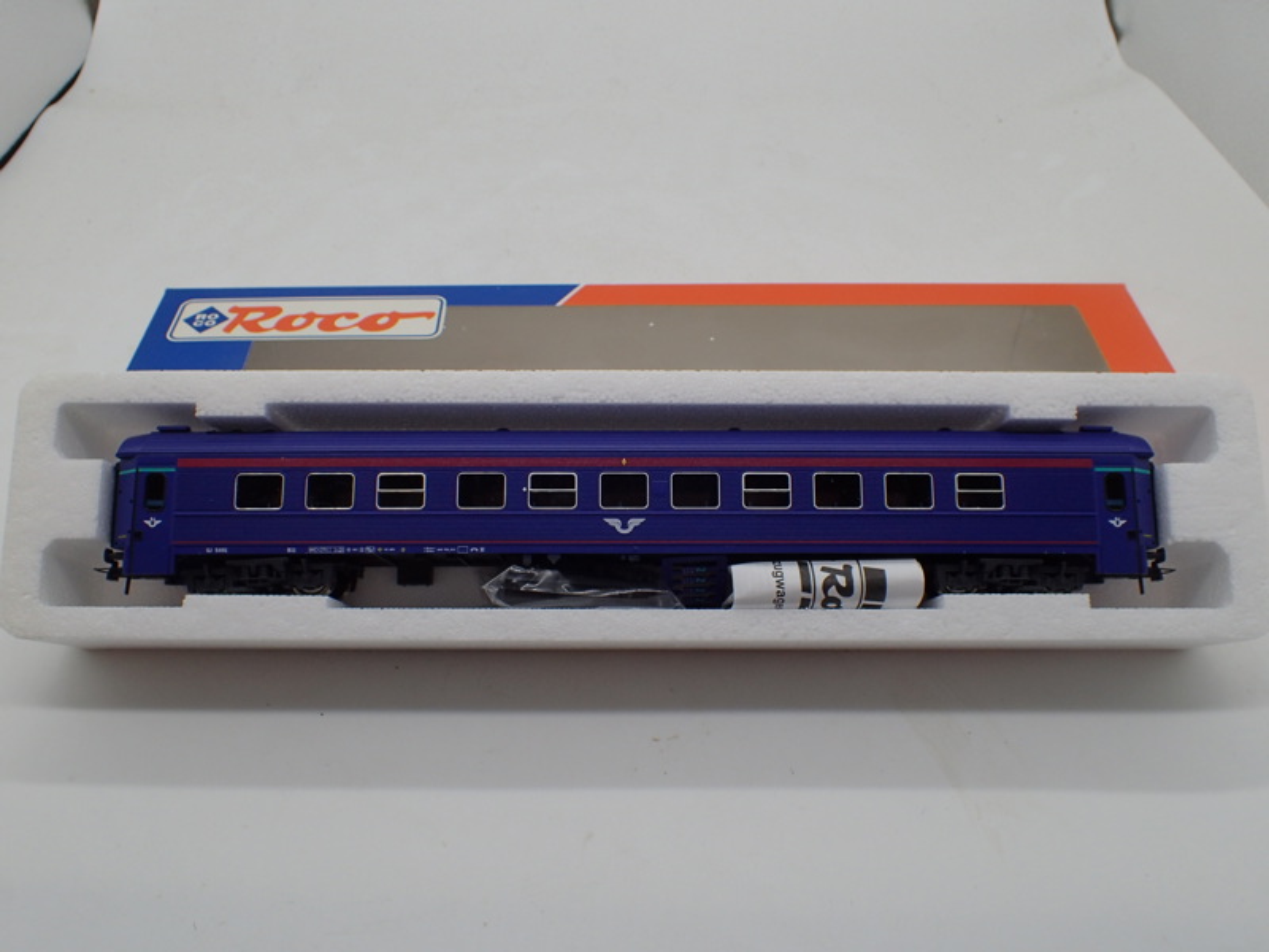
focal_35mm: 32
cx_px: 634
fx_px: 1173
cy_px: 476
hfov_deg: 56.8
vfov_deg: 44.2
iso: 100
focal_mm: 5.87
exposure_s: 1/250
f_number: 3.2
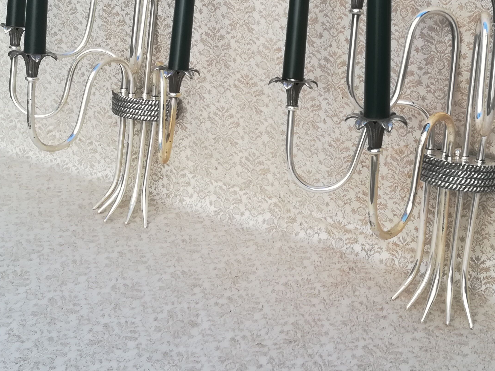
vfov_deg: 29.6
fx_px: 686
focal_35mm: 48
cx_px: 355
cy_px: 77
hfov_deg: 38.9
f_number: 2.2
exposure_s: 1/218
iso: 50
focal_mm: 3.83
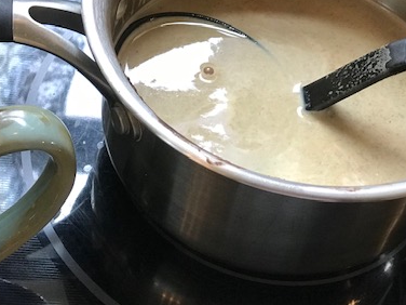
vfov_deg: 15.2
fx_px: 1138
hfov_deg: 20.0
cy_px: 158
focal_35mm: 97
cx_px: 87
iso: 250
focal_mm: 6.6
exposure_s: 1/60
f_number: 2.8
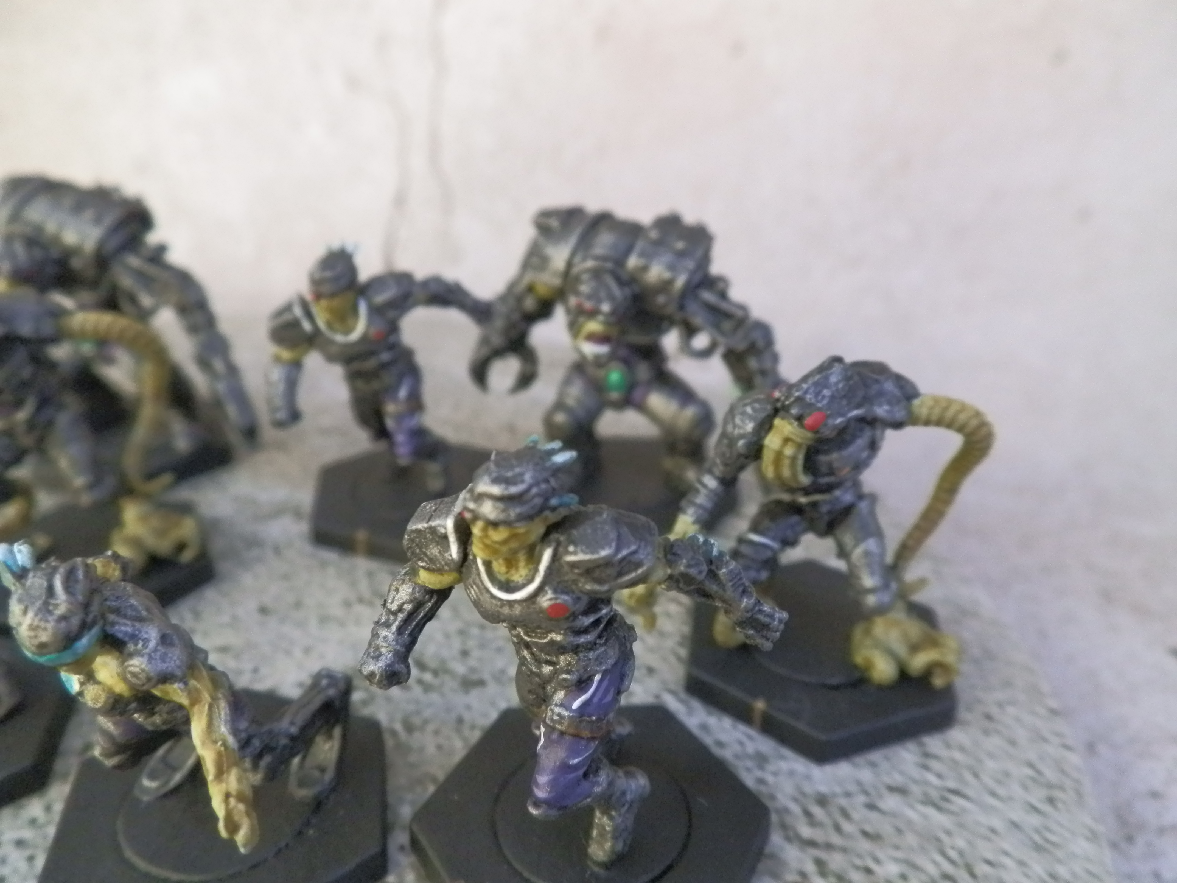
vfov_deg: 49.7
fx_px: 952
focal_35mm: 28
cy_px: 442
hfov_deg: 63.4
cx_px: 588
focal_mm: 5
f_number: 3.1
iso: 400
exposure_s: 1/80
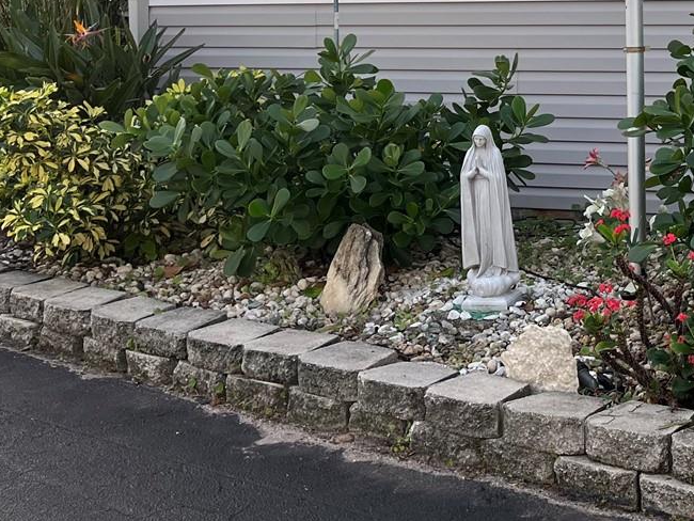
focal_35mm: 64
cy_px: -32
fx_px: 1284
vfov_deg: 21.9
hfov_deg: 26.8
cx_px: 834
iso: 50
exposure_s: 1/558
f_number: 1.6
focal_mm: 5.1
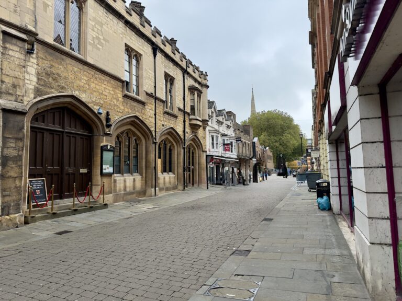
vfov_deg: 56.8
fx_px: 279
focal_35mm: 24
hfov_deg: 71.6
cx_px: 201
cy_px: 150
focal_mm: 6.76
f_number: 1.78
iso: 80
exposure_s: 1/925
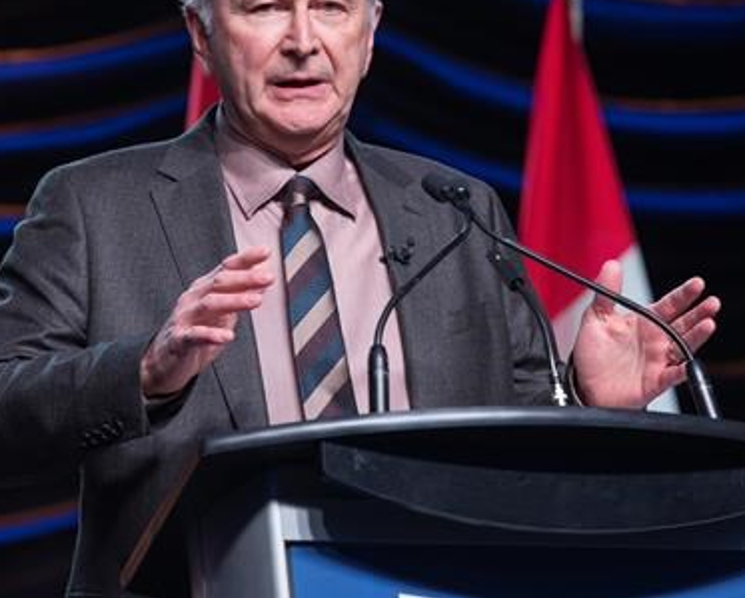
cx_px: 383
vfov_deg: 5.4
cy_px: 232
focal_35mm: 286
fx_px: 6311
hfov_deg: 6.8
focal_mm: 175
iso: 1250
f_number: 5
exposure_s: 1/400
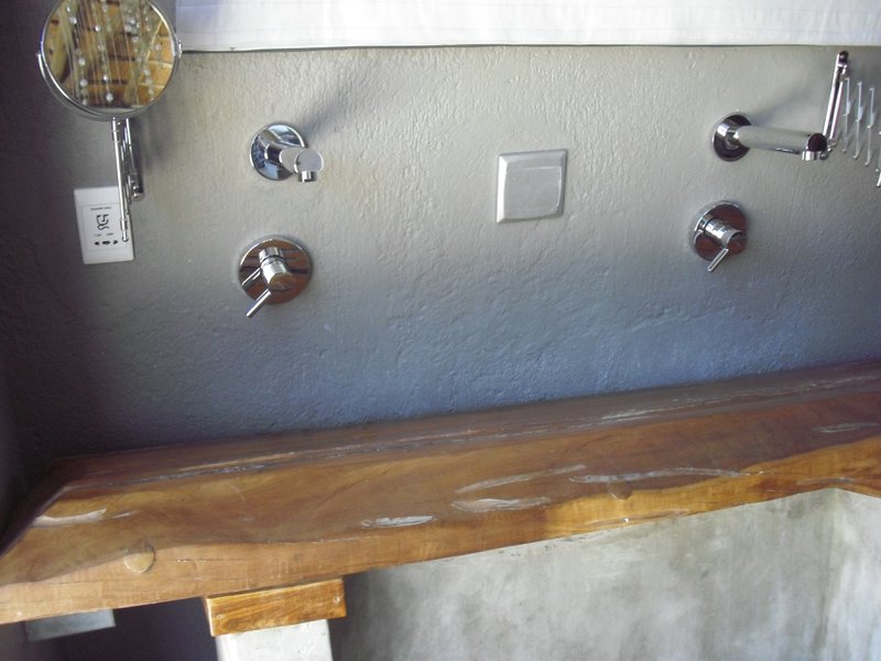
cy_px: 330
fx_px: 967
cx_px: 440
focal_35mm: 38
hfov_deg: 49.0
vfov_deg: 37.7
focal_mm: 6.2
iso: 200
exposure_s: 1/80
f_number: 2.8
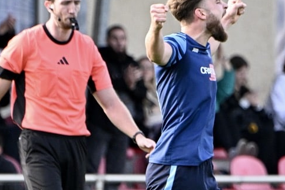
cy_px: 178
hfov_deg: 2.1
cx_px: 220
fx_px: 7745
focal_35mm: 979
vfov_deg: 1.4
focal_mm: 370
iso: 3200
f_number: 6.3
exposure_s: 1/1600
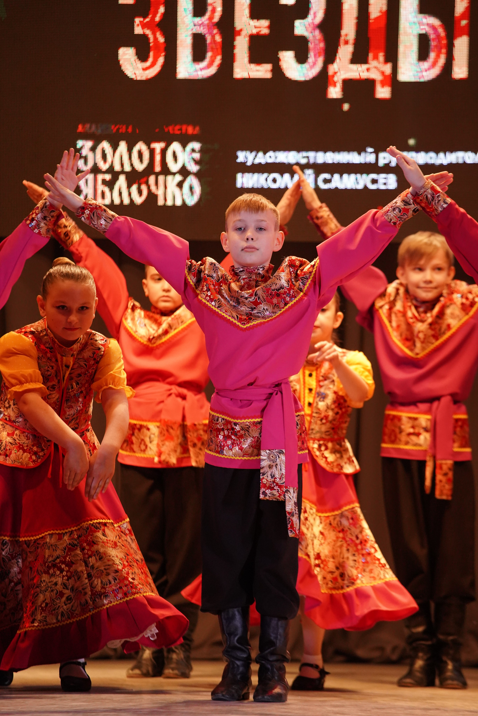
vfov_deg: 10.3
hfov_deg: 6.9
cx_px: 239
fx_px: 3983
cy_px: 358
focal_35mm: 200
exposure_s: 1/500
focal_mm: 200
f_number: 4
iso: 3200
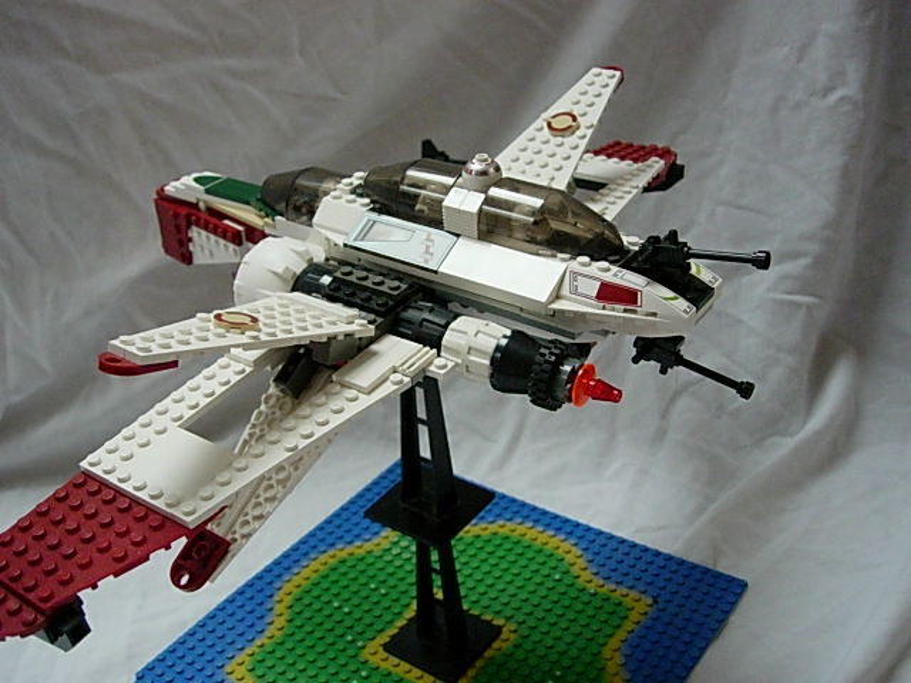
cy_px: 342
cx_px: 456
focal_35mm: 38
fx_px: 1000
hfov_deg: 49.0
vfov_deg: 37.7
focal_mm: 7.8
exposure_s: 1/197
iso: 400
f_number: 2.8
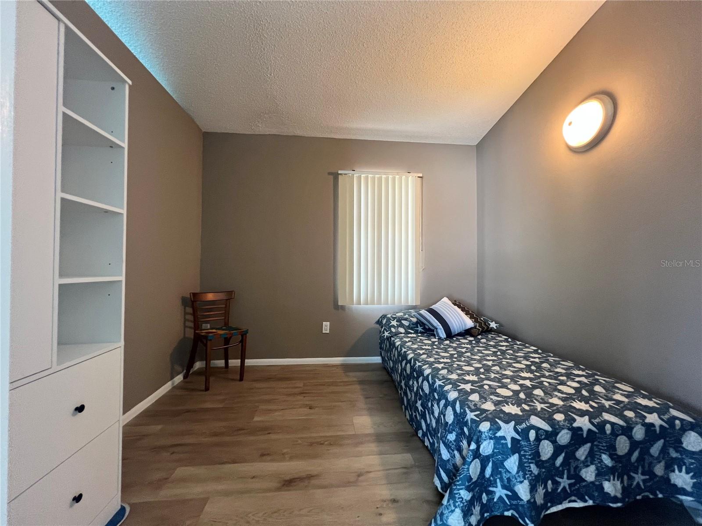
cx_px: 351
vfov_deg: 89.9
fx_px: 264
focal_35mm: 13
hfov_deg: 106.2
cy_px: 263
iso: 250
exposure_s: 1/60
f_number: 1.8
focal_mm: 1.57
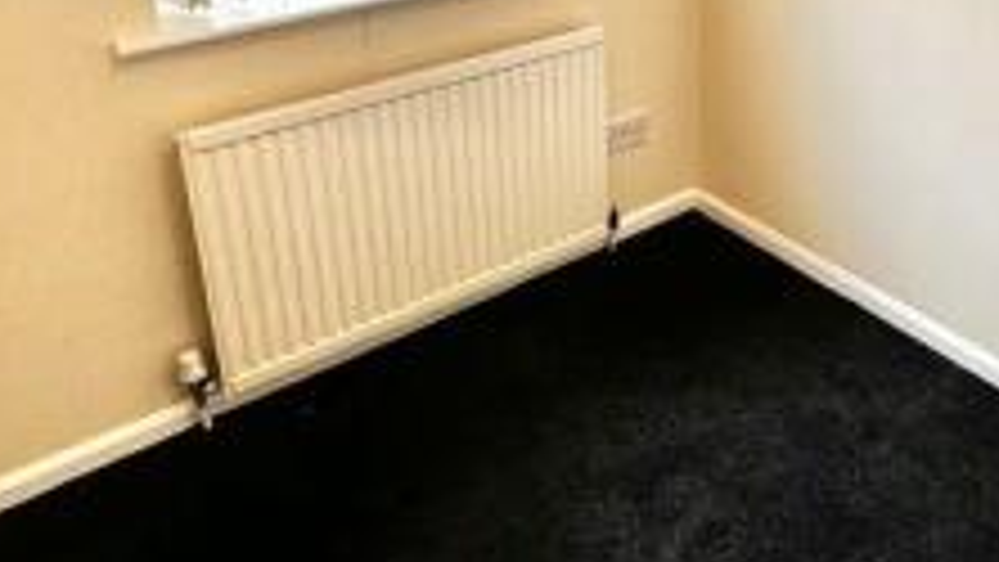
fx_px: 1060
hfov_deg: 48.3
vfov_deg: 28.6
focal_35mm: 40
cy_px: 61
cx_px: 763
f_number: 2.2
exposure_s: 1/100
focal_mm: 2.22
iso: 64
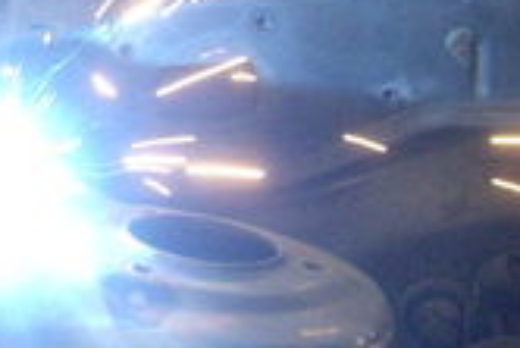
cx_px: -69
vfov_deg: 9.0
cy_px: -19
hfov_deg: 13.2
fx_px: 2197
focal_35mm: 152
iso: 400
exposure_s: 1/50
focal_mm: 7.9
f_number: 2.8
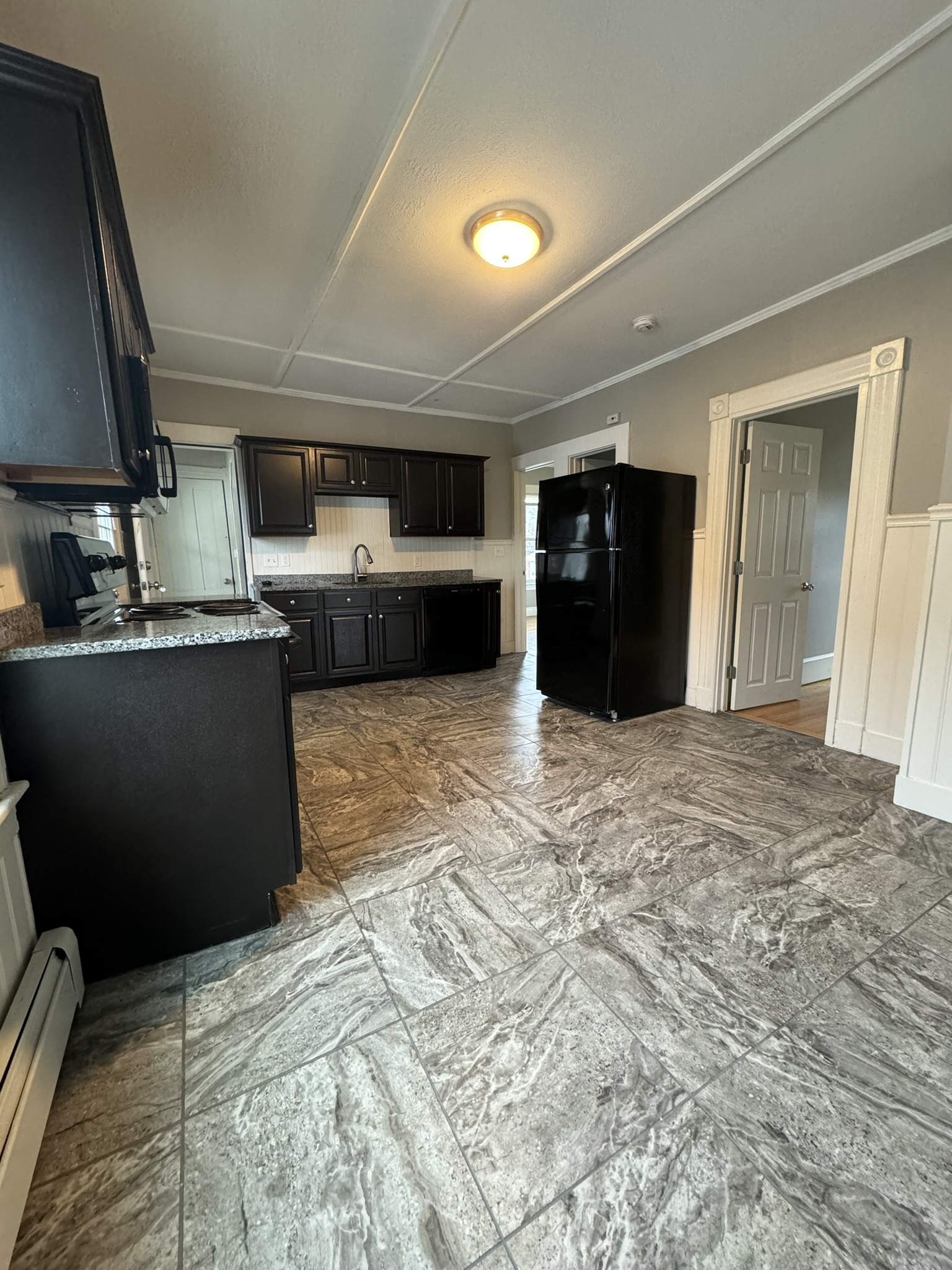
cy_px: 635
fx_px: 513
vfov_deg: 102.1
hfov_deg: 85.7
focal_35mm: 14
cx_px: 476
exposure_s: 1/60
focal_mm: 2.22
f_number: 2.2
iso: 400
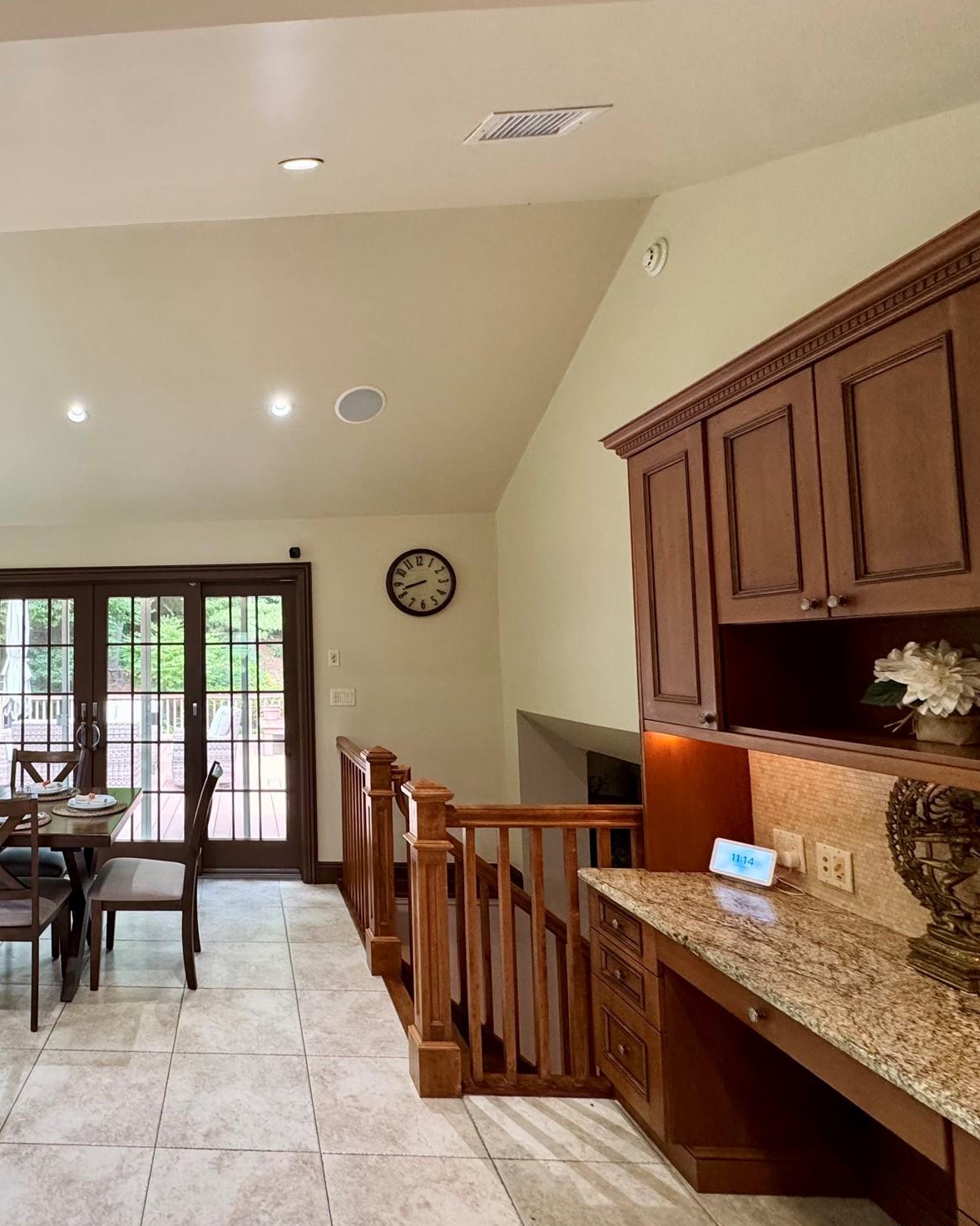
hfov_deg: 64.9
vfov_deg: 83.3
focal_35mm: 19
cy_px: 618
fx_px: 689
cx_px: 203
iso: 320
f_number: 2.2
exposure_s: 1/120
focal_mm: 2.22
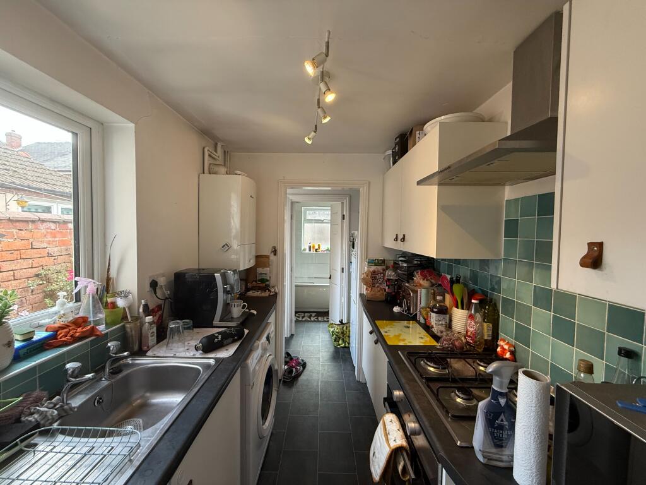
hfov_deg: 102.1
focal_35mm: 14
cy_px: 242
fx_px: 261
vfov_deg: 85.7
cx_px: 323
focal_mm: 2.22
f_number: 2.2
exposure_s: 1/100
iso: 320
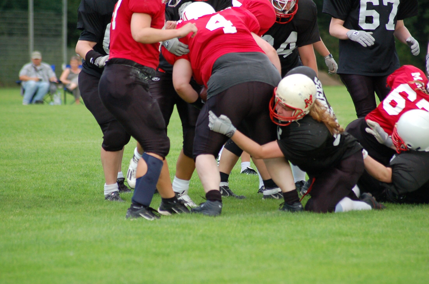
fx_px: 3479
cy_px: 142
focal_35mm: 292
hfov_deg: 7.1
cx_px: 214
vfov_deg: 4.7
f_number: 5
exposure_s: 1/500
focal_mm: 195
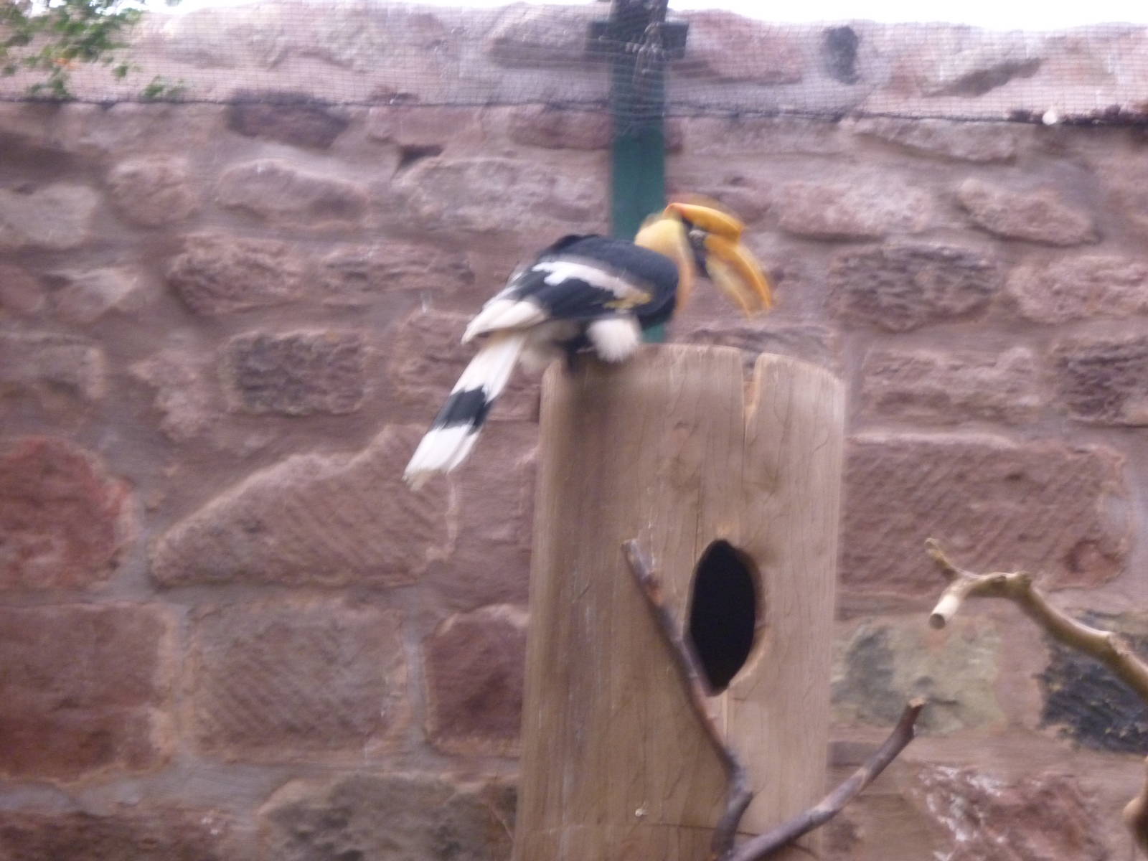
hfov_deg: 9.9
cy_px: 430
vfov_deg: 7.4
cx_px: 574
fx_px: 6633
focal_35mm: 200
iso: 400
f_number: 5.9
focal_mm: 36
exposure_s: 1/10
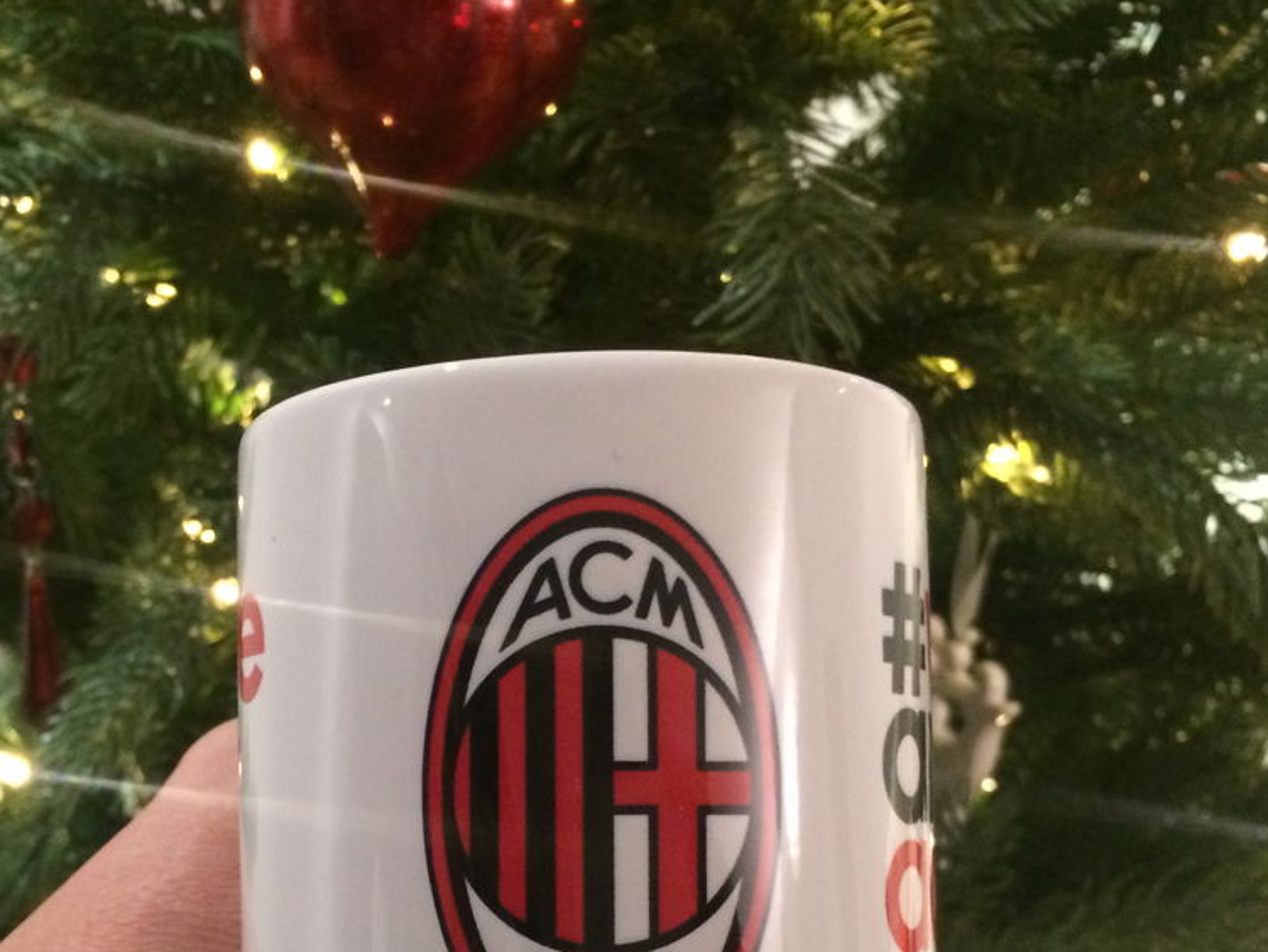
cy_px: 741
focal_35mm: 48
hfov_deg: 39.3
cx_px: 450
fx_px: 1759
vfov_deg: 29.7
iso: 320
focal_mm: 4.12
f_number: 2.2
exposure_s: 1/15
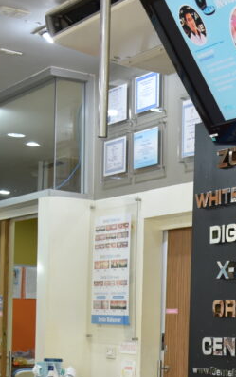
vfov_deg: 21.4
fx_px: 979
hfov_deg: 12.6
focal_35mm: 95
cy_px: 345
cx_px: 416
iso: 1250
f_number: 5.6
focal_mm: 31
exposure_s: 1/60
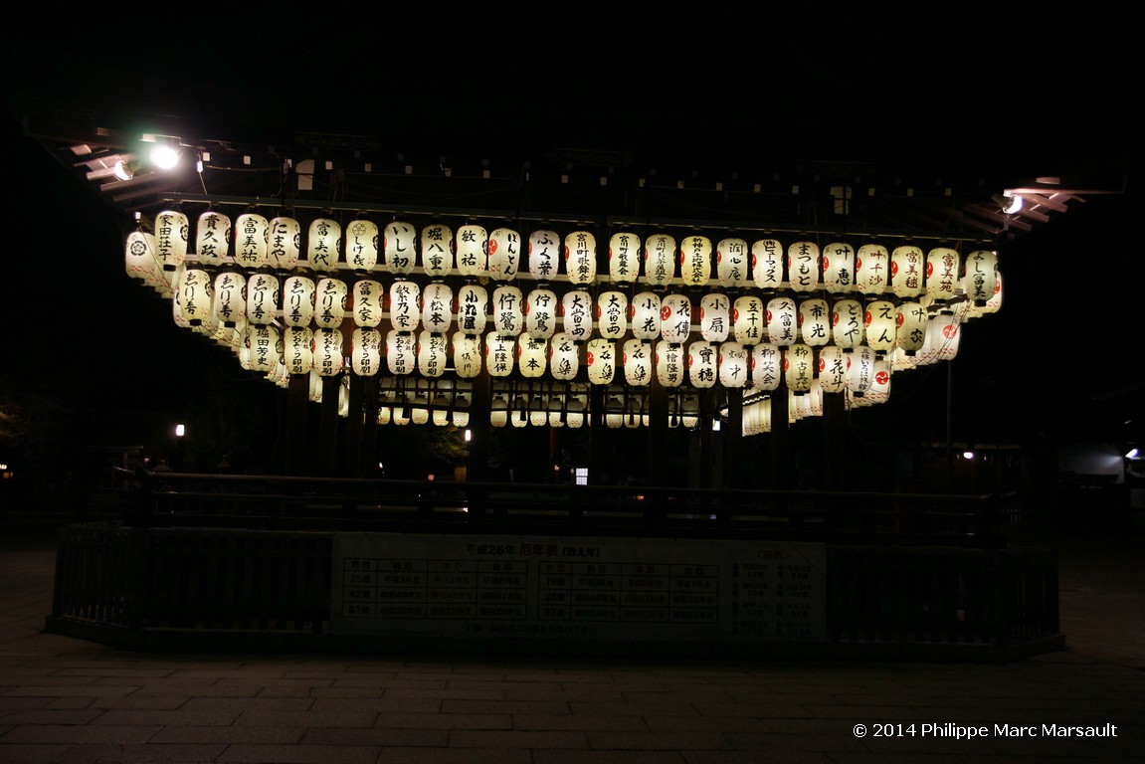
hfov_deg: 54.4
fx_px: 1113
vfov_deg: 37.9
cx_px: 572
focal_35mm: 35
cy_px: 382
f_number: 3.2
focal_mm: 35
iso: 800
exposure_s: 1/40
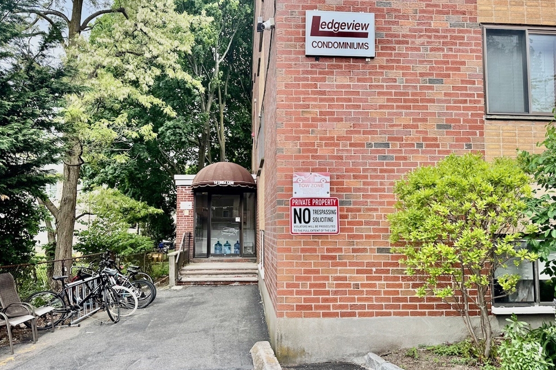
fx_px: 401
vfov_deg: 49.5
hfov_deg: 69.4
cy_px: 193
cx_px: 273
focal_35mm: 26
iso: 80
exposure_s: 1/792
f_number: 1.78
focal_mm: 6.76
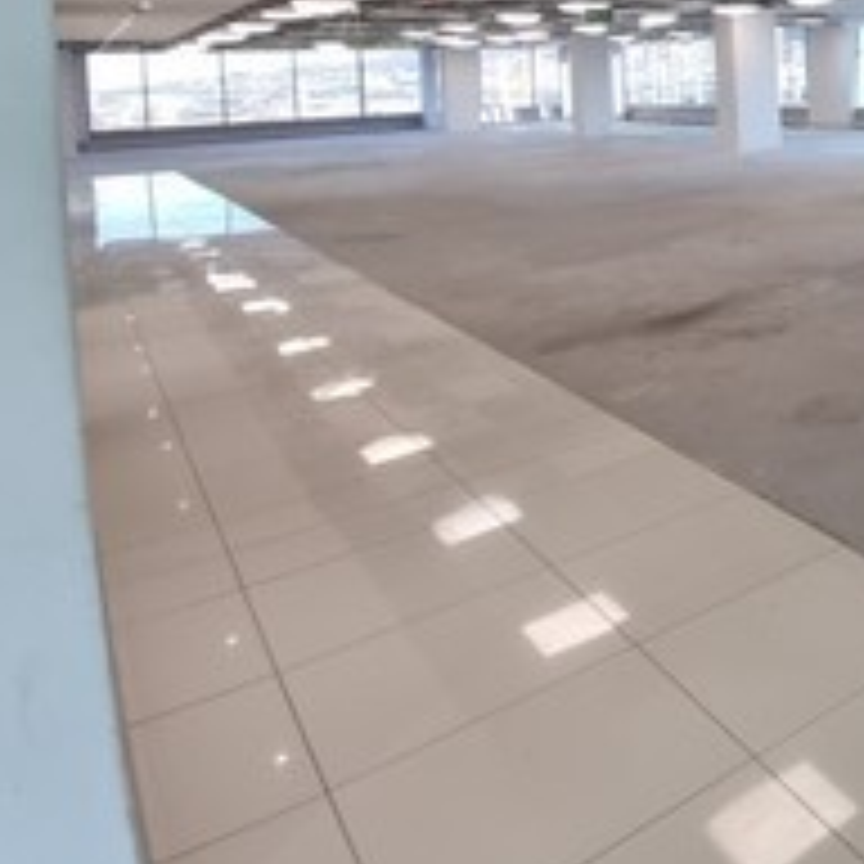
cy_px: 79
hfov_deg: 36.2
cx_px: 1116
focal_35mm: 30
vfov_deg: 48.1
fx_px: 847
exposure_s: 1/50
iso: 50
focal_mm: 2.2
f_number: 2.2
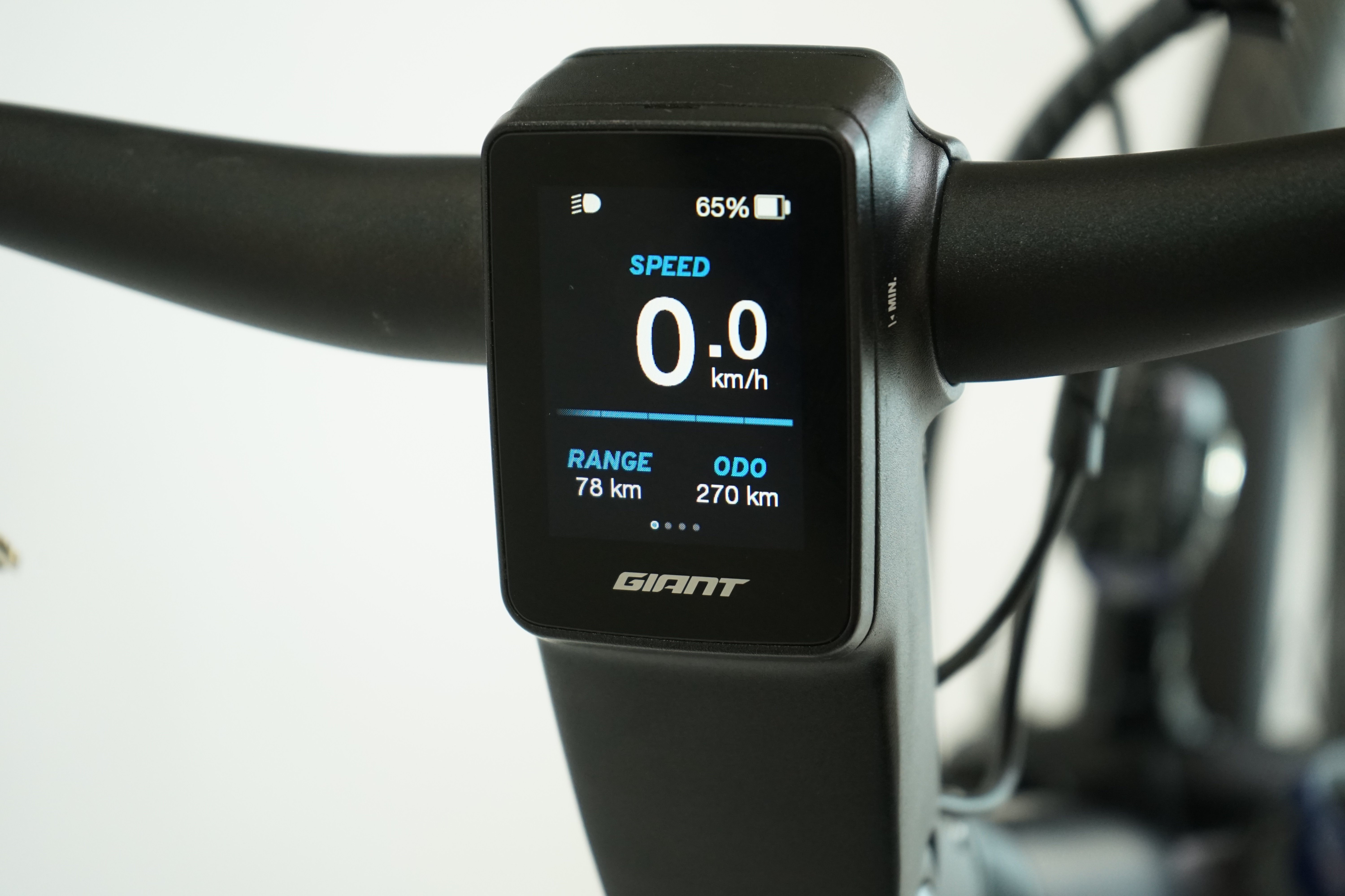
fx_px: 2615
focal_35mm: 70
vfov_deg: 19.5
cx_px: 672
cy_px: 448
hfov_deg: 28.8
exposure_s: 1/200
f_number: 5.6
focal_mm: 70
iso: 1600
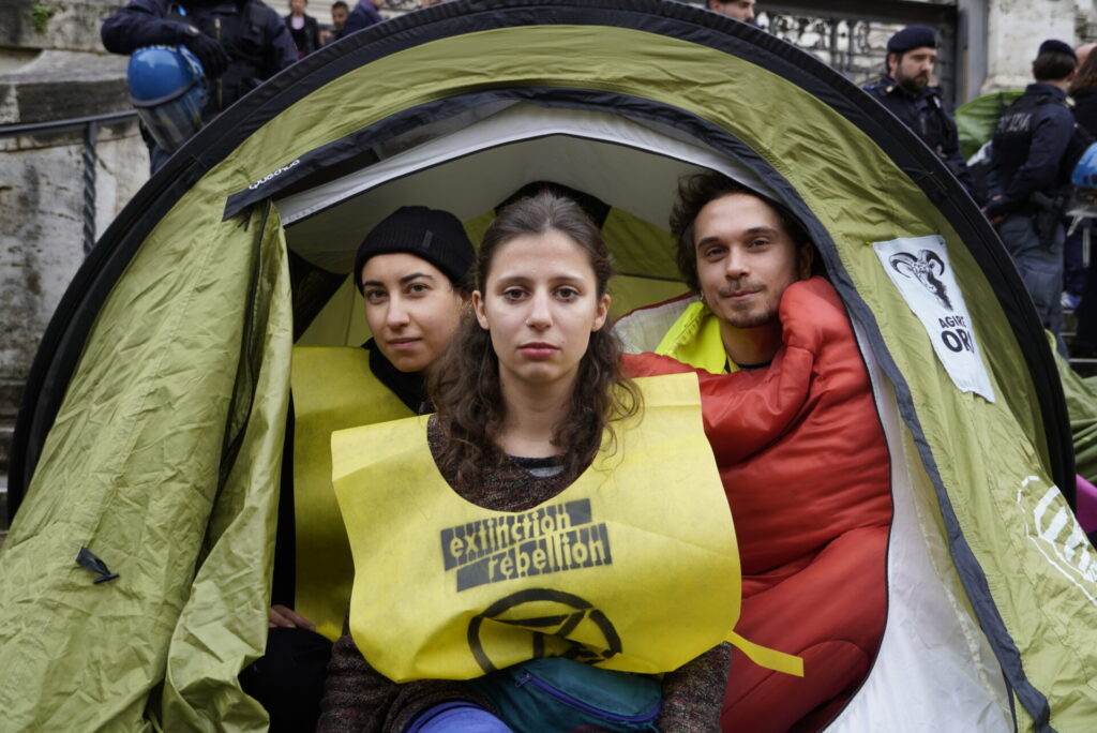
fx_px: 1281
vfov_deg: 31.9
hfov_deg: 46.4
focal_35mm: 42
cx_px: 548
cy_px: 366
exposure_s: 1/80
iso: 100
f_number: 4.5
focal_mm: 28
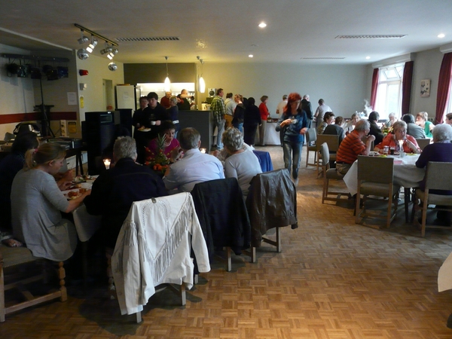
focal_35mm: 28
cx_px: 226
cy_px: 170
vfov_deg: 49.7
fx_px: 366
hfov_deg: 63.4
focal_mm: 4.6
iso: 400
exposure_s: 1/13
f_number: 2.8
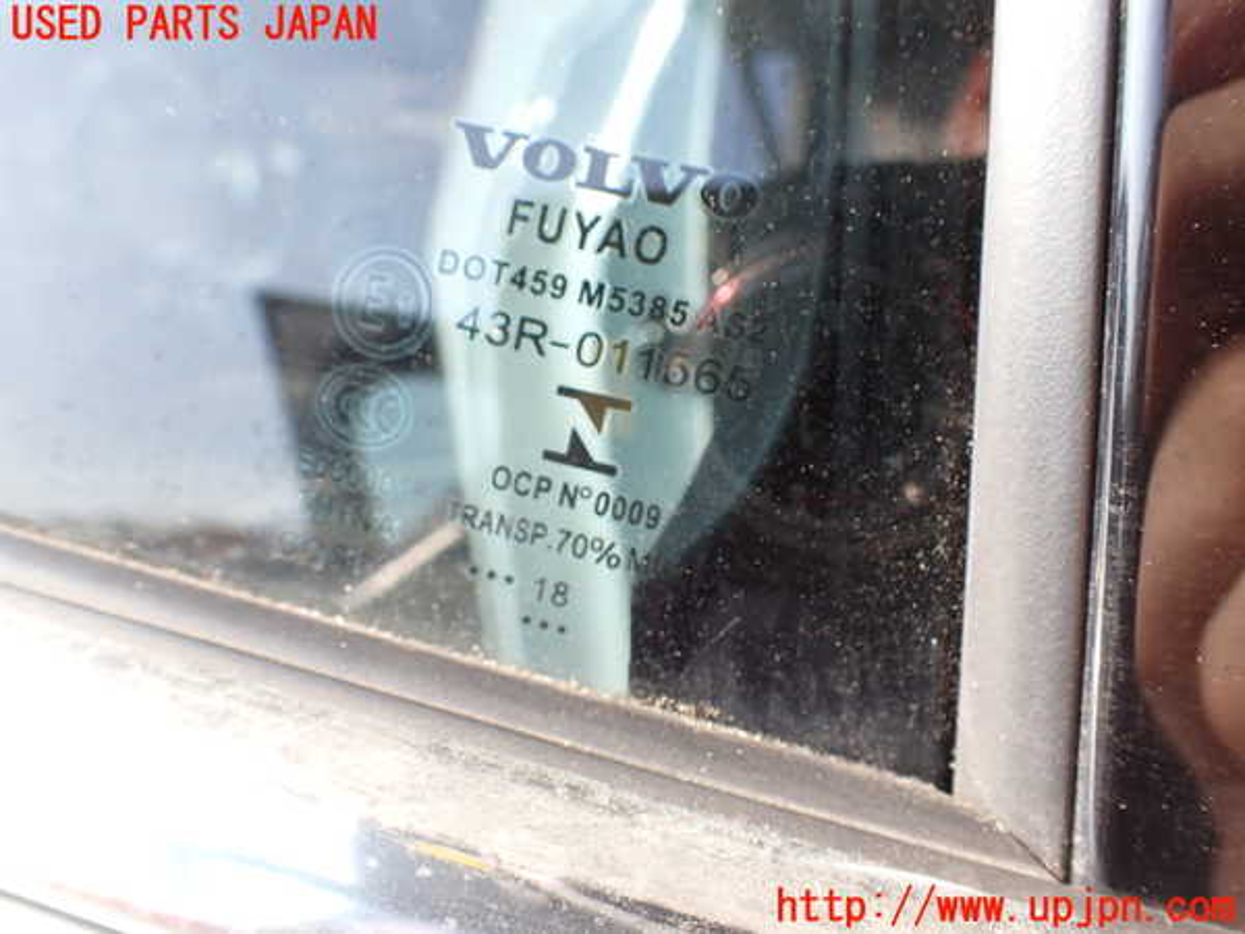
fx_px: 1079
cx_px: 622
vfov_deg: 46.8
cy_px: 467
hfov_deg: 60.0
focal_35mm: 30
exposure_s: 1/125
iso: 100
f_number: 3.2
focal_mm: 5.4
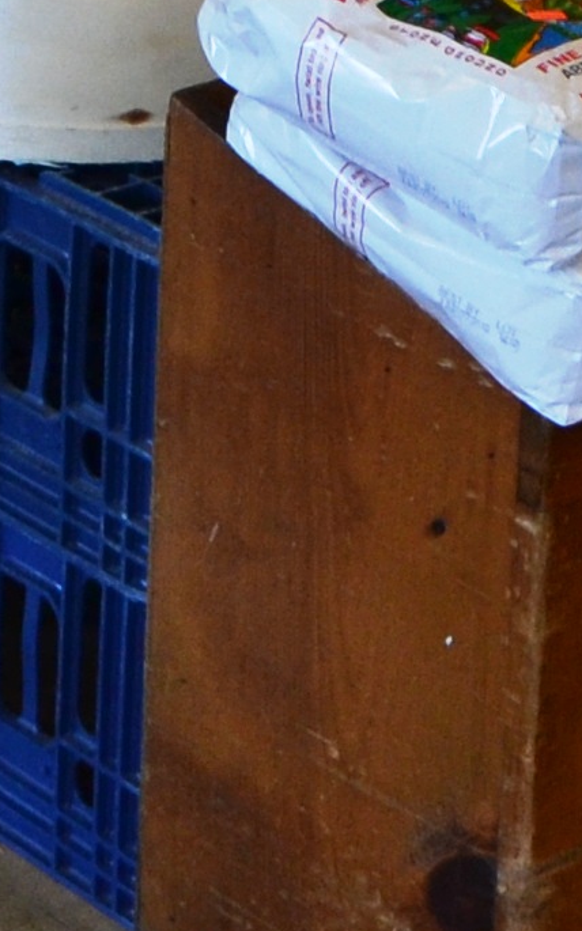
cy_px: -1116
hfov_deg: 7.1
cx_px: 196
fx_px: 4696
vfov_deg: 10.2
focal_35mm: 185
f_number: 5
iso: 400
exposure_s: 1/100
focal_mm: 18
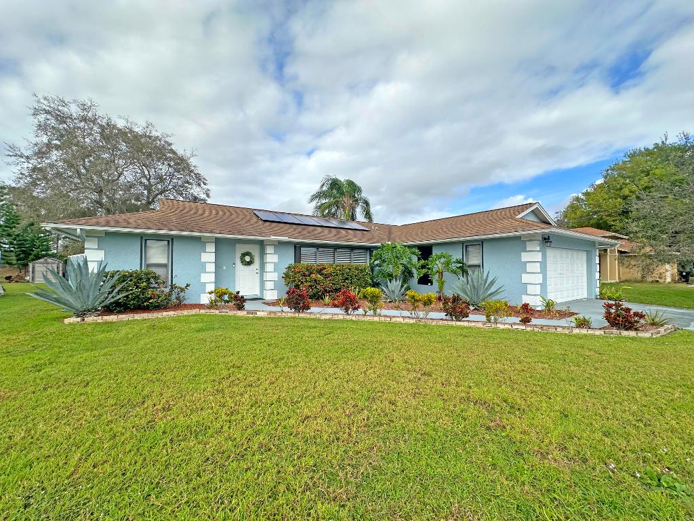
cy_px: 260
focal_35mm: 14
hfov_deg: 102.1
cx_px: 347
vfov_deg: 85.7
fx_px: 281
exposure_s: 1/1715
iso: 40
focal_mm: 2.22
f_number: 2.2
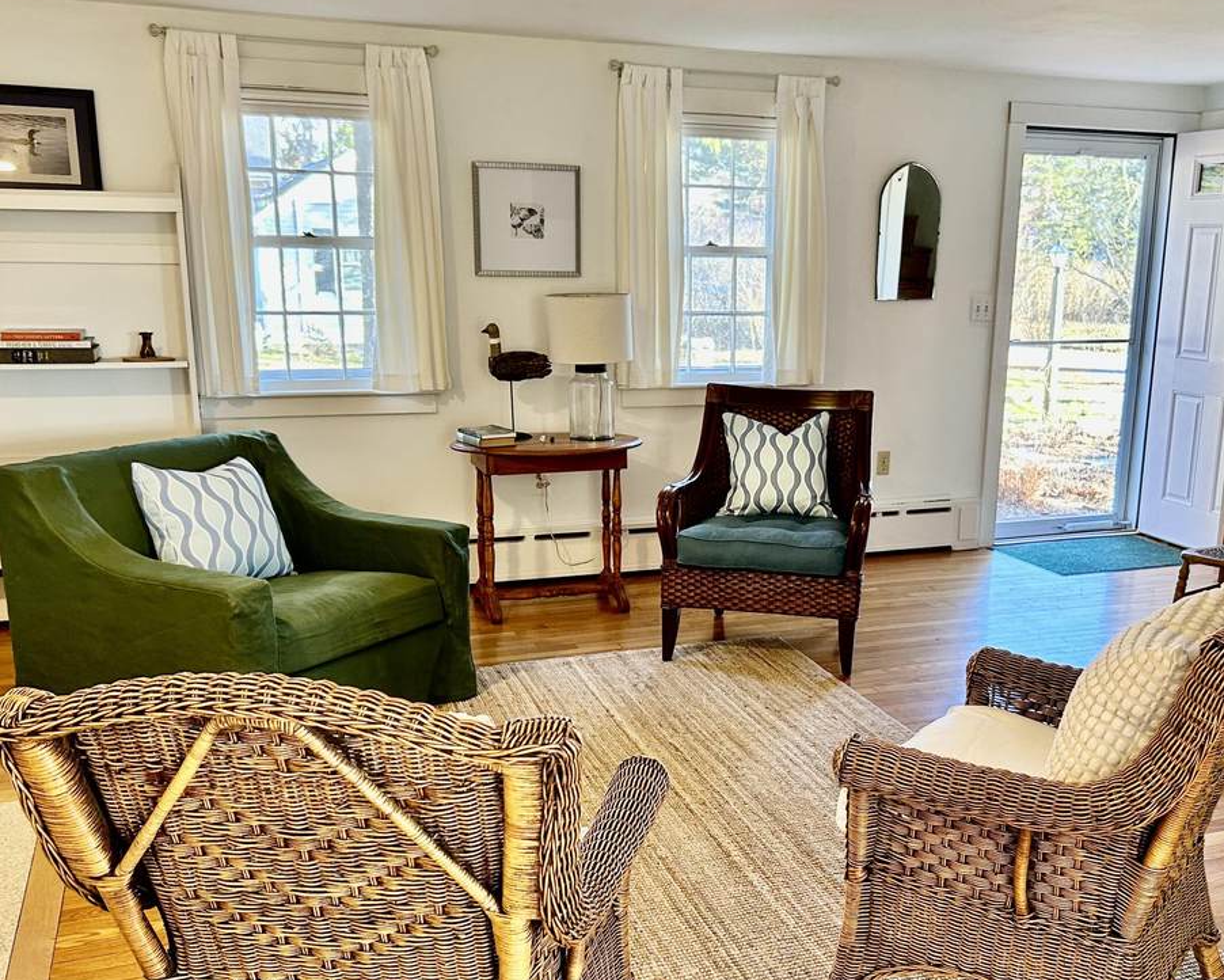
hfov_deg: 50.0
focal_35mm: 36
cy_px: 565
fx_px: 1304
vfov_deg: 41.1
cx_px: 727
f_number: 1.5
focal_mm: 5.7
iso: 125
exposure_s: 1/60
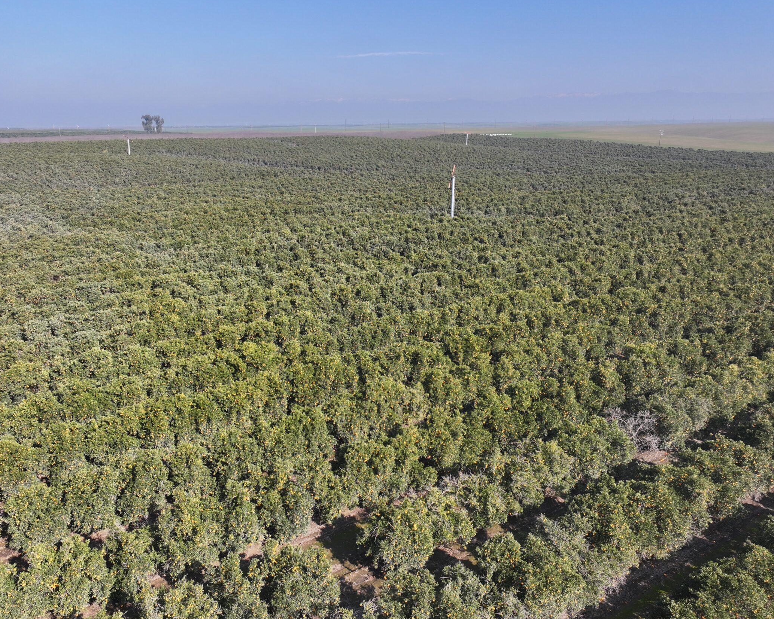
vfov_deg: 50.0
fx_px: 664
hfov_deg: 60.4
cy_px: 320
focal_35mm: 29
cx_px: 356
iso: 110
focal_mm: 12.29
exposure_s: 1/1600
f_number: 2.8
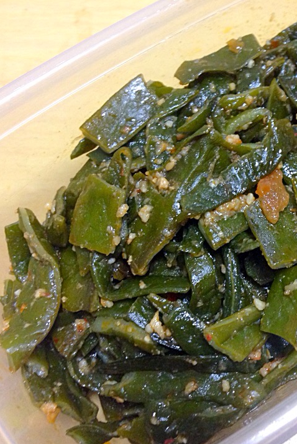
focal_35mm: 46
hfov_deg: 28.6
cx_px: 238
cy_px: 223
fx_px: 569
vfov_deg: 42.7
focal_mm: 4.12
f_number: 2.4
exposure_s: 1/20
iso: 200
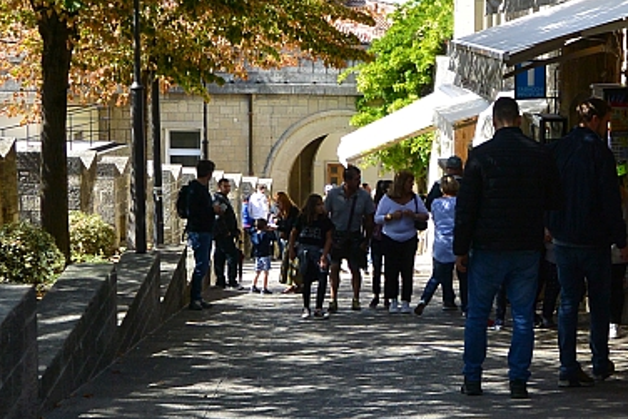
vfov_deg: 16.1
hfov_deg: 23.6
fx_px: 1483
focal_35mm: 85
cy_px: 208
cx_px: 498
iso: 160
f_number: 4.2
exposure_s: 1/500
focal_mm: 15.1
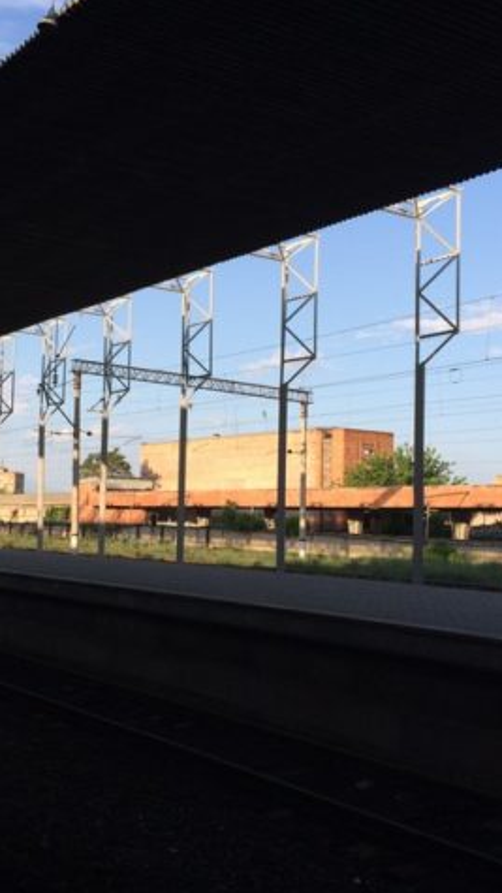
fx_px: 1042
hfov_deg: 26.9
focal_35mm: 44
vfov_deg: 46.4
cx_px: 149
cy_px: 444
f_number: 2.2
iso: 32
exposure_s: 1/1053
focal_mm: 4.12
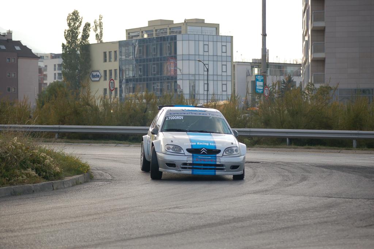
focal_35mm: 120
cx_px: 187
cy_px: 124
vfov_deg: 11.4
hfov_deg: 17.1
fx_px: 1246
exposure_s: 1/1000
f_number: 4.5
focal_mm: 80
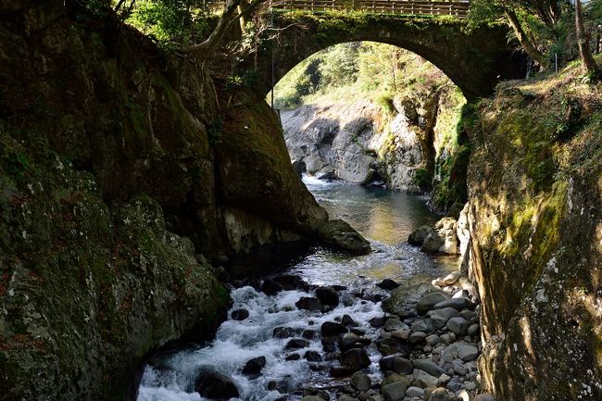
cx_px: 301
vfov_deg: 31.9
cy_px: 200
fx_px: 702
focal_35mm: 42
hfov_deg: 46.4
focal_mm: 42
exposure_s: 1/125
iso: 400
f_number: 5.6
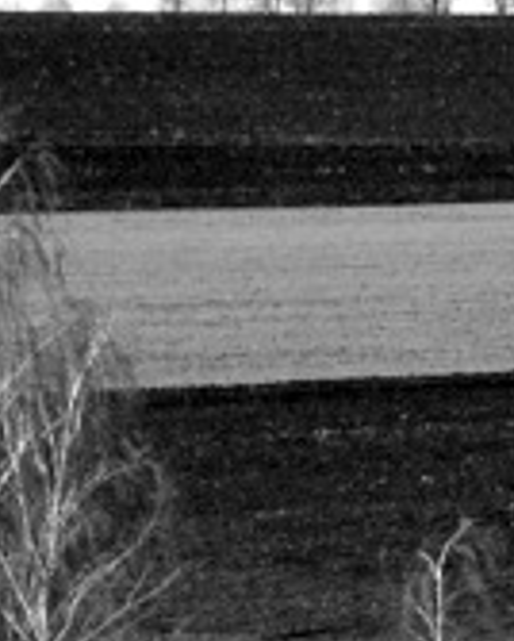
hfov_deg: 0.8
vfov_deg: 1.0
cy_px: 871
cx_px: 1040
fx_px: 38304
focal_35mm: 2018
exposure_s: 1/100
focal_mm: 300
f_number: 13
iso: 320
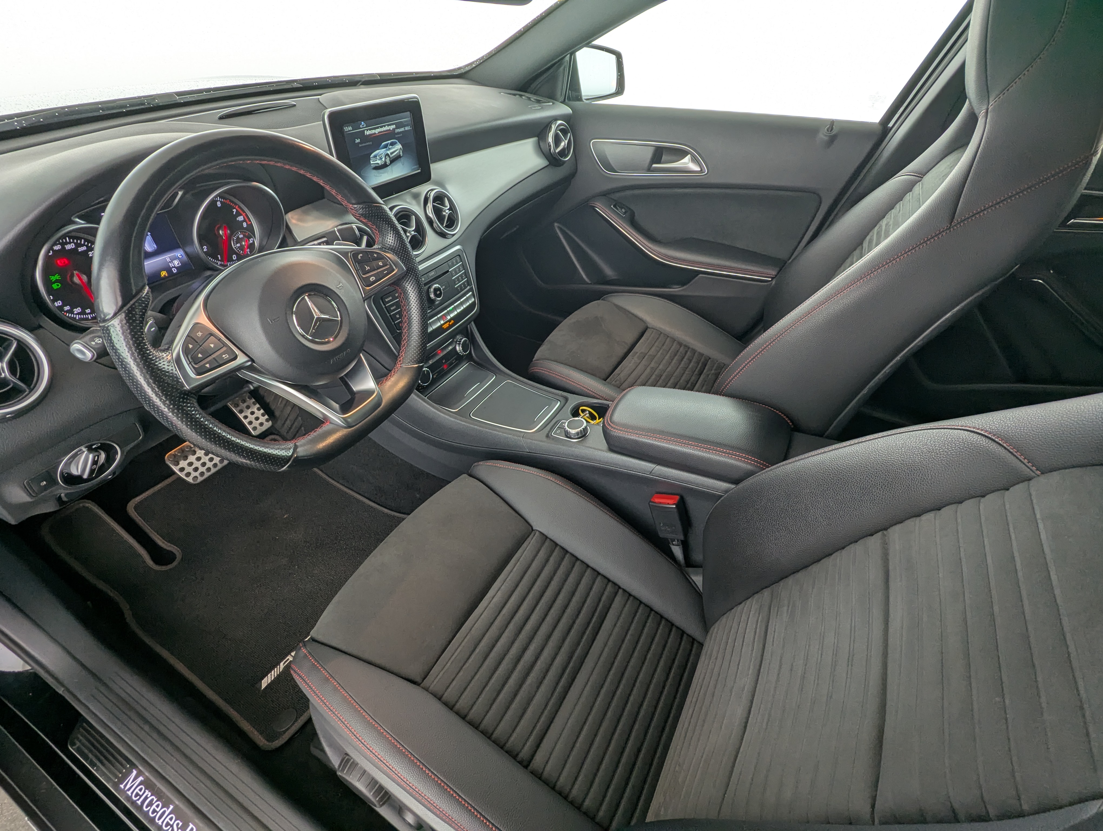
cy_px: 416
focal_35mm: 16
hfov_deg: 94.4
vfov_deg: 78.2
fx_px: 511
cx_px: 552
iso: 43
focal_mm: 2.35
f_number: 2.2
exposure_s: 1/28.4
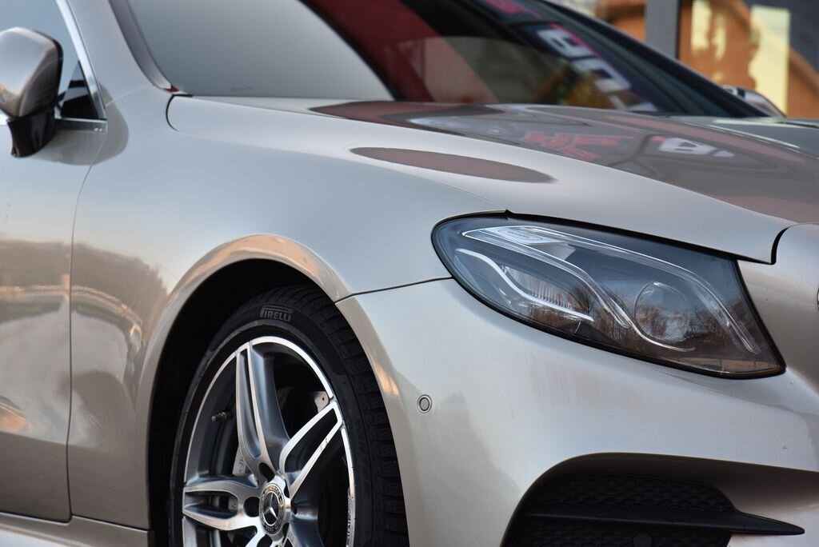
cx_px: 410
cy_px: 274
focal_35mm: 120
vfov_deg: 11.4
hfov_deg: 17.1
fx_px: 2731
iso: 500
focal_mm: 120
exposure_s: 1/200
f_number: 7.1
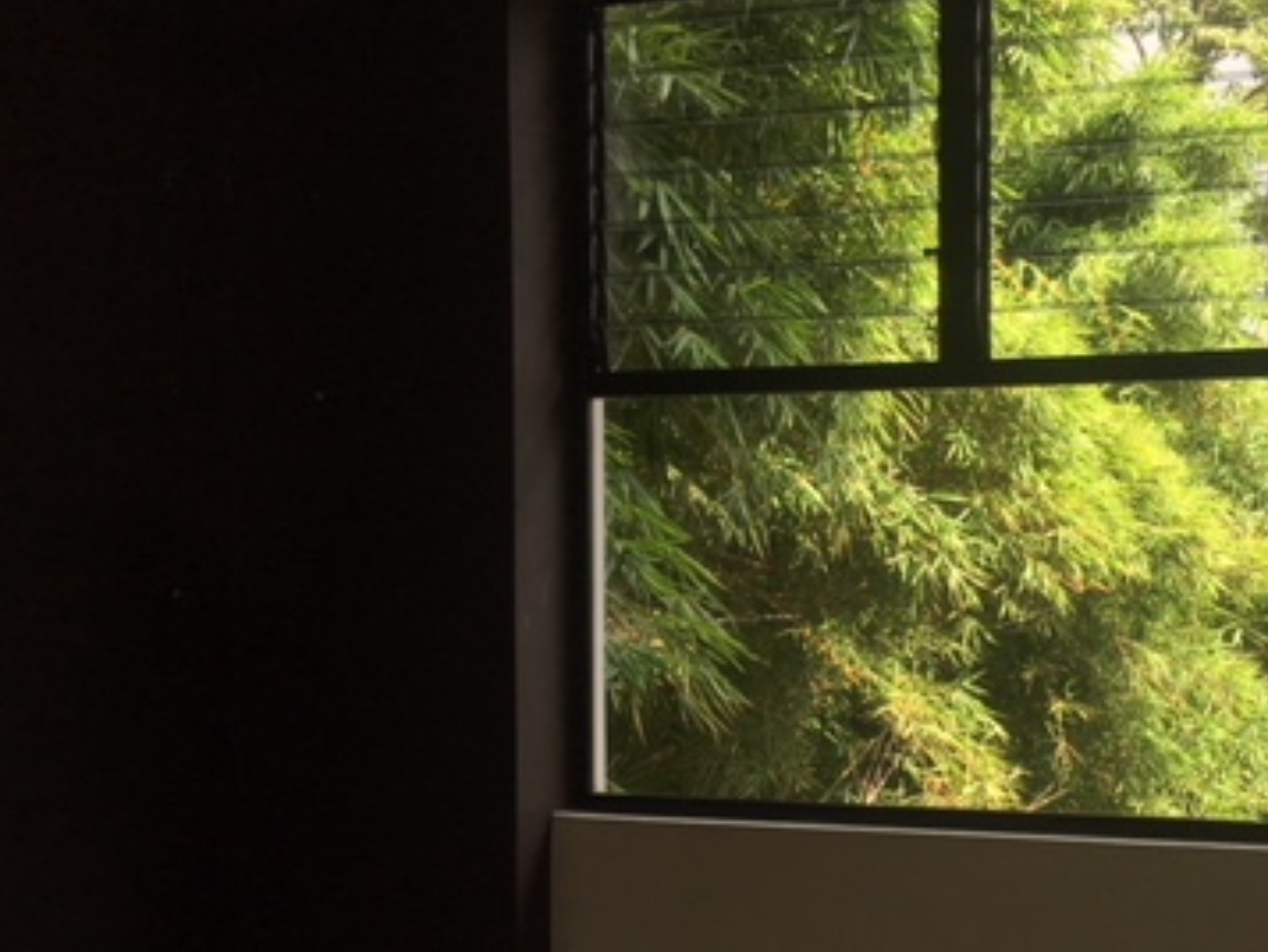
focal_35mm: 52
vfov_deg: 27.8
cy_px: 668
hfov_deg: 36.1
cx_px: 916
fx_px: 1905
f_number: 2.2
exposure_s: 1/195
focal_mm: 4.15
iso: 25
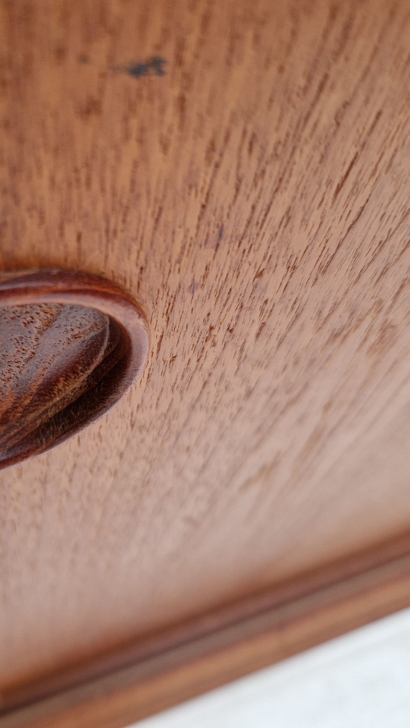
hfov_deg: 33.5
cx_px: 75
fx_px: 657
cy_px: 359
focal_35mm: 34
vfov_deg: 58.0
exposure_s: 1/180
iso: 50
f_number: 1.8
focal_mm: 5.4
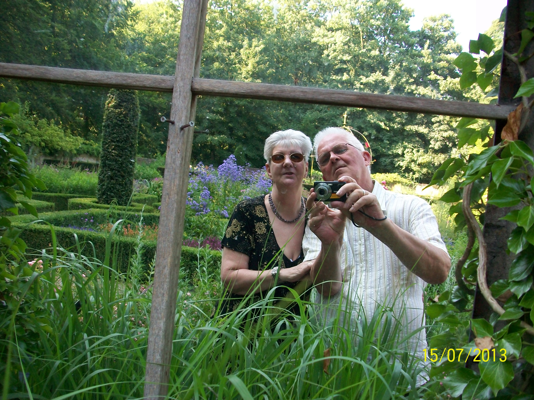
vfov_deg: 41.8
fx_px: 524
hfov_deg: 54.0
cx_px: 267
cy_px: 200
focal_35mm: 34
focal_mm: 5.7
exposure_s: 1/100
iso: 80
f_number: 2.8
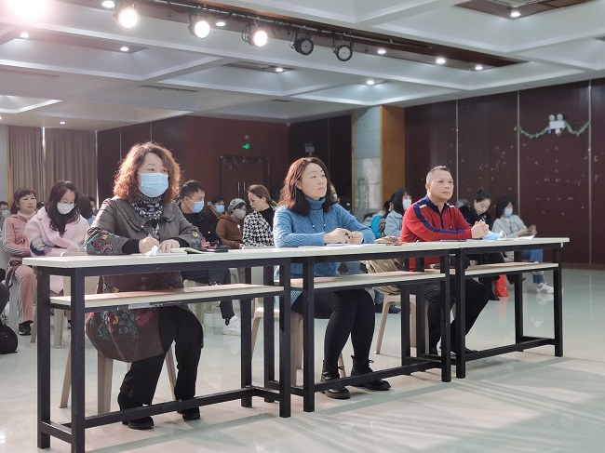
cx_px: 302
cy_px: 226
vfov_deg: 30.2
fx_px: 839
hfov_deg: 39.7
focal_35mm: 48
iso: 100
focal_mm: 5.58
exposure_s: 1/50
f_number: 1.8
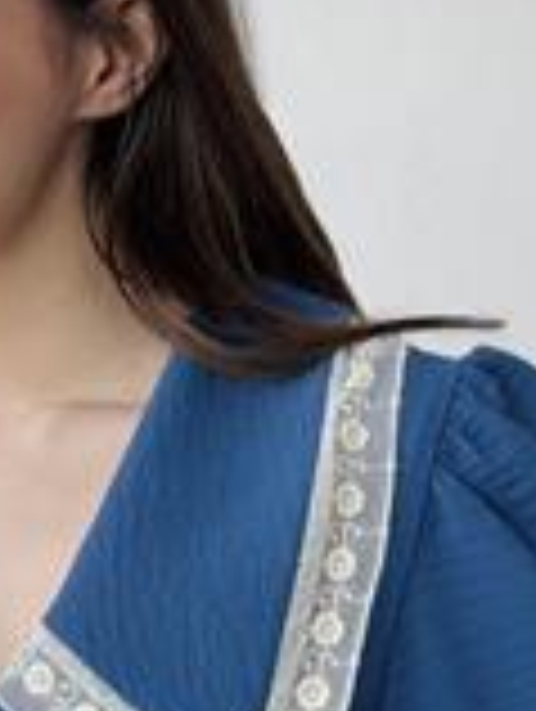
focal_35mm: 162
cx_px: 45
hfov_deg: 9.1
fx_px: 3336
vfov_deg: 12.2
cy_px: 497
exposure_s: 1/187
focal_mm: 6.76
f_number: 1.78
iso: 50
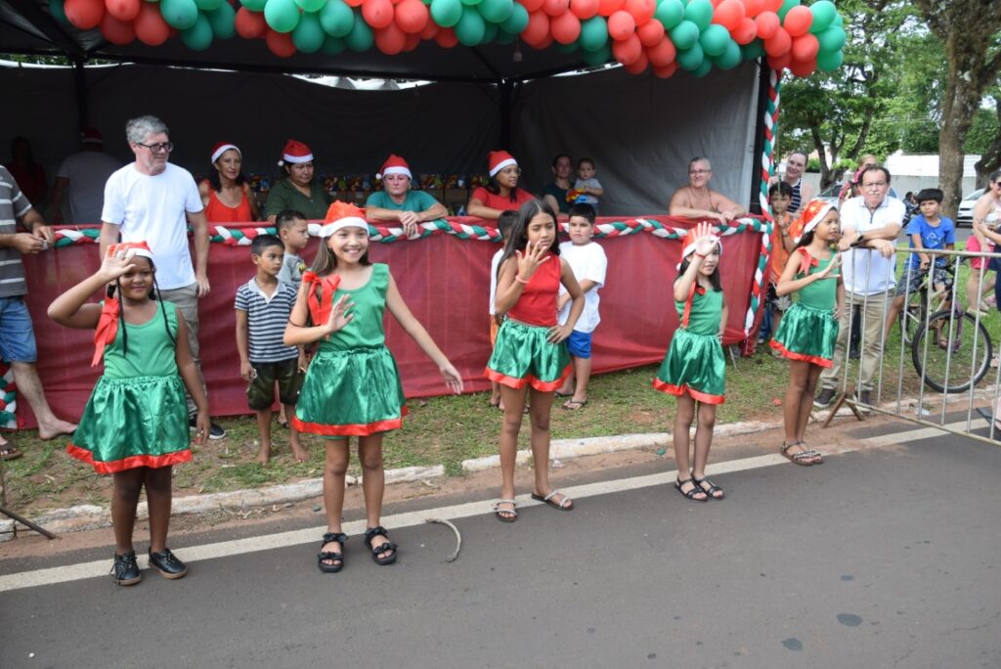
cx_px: 500
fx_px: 751
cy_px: 334
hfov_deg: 67.4
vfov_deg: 48.0
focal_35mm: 27
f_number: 7.1
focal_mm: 18
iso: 400
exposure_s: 1/200
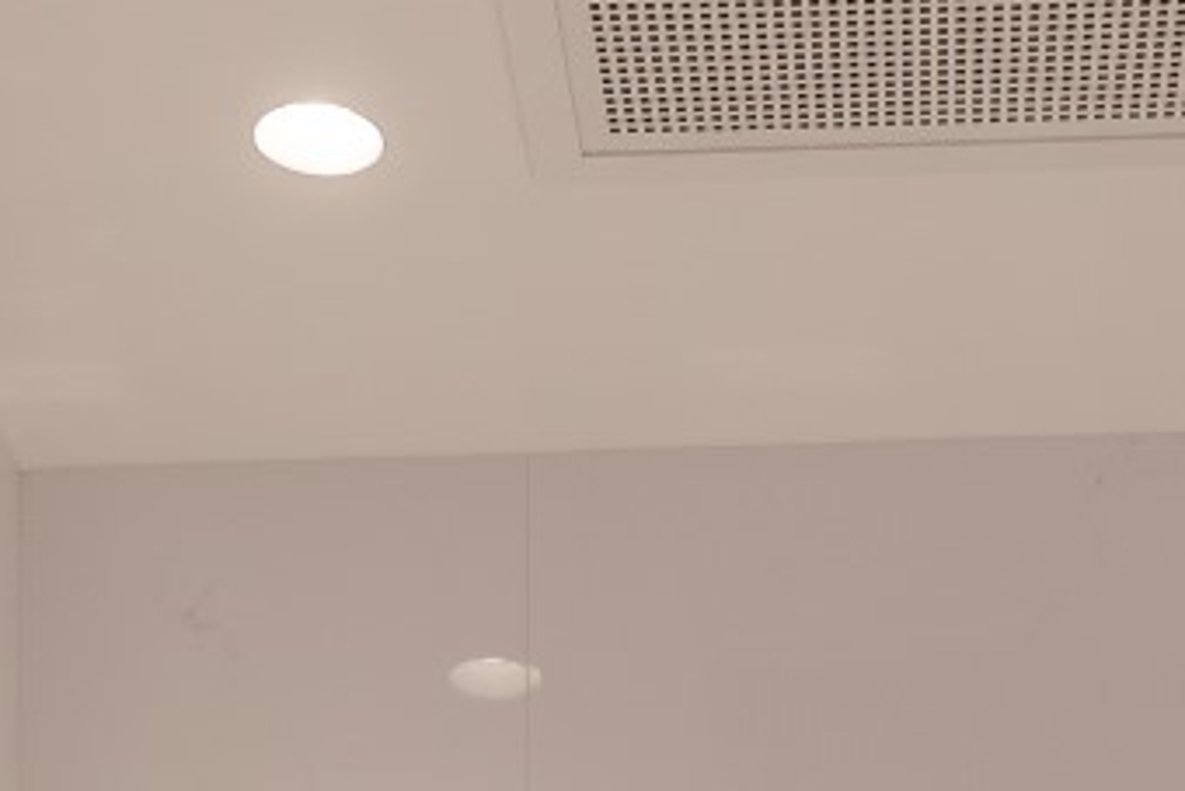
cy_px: 2087
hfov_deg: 18.4
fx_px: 3655
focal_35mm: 111
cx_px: 685
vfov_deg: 10.2
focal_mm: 18
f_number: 5
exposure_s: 1/10
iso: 64
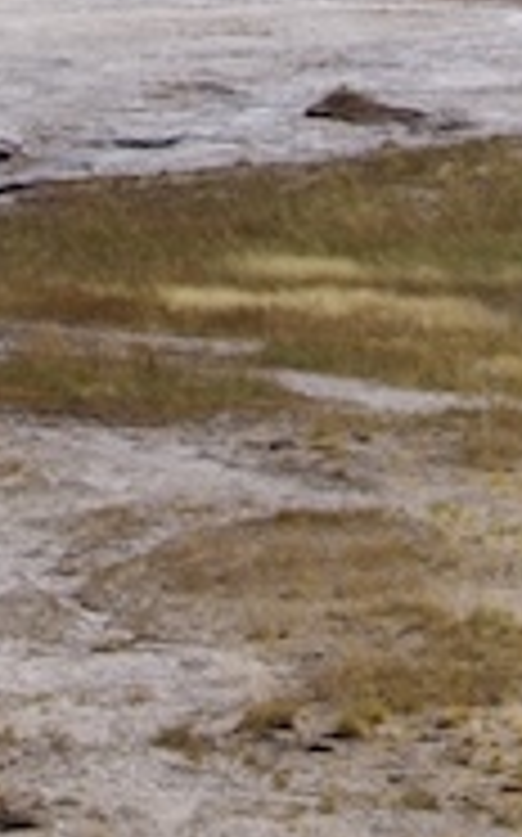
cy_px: -1386
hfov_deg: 1.4
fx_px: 20654
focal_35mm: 906
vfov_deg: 2.3
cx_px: -518
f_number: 11
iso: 100
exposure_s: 1/160
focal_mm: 77
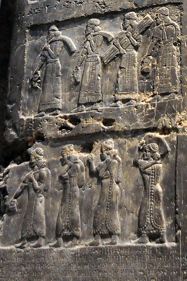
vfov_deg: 15.8
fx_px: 968
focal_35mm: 124
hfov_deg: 11.0
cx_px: 151
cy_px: -65
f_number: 4.2
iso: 3200
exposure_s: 1/20
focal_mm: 32
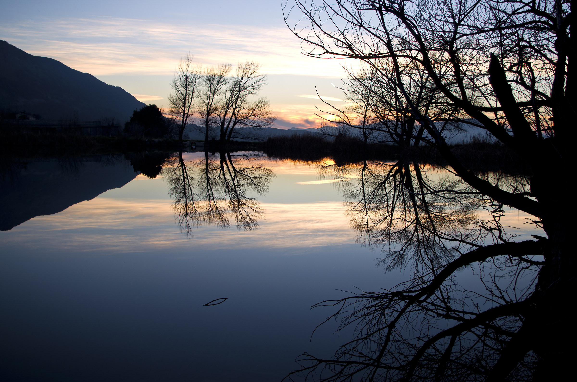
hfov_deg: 60.4
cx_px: 288
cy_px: 191
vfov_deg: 42.1
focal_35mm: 31
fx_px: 496
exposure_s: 1/160
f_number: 4.5
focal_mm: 21.25
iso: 100
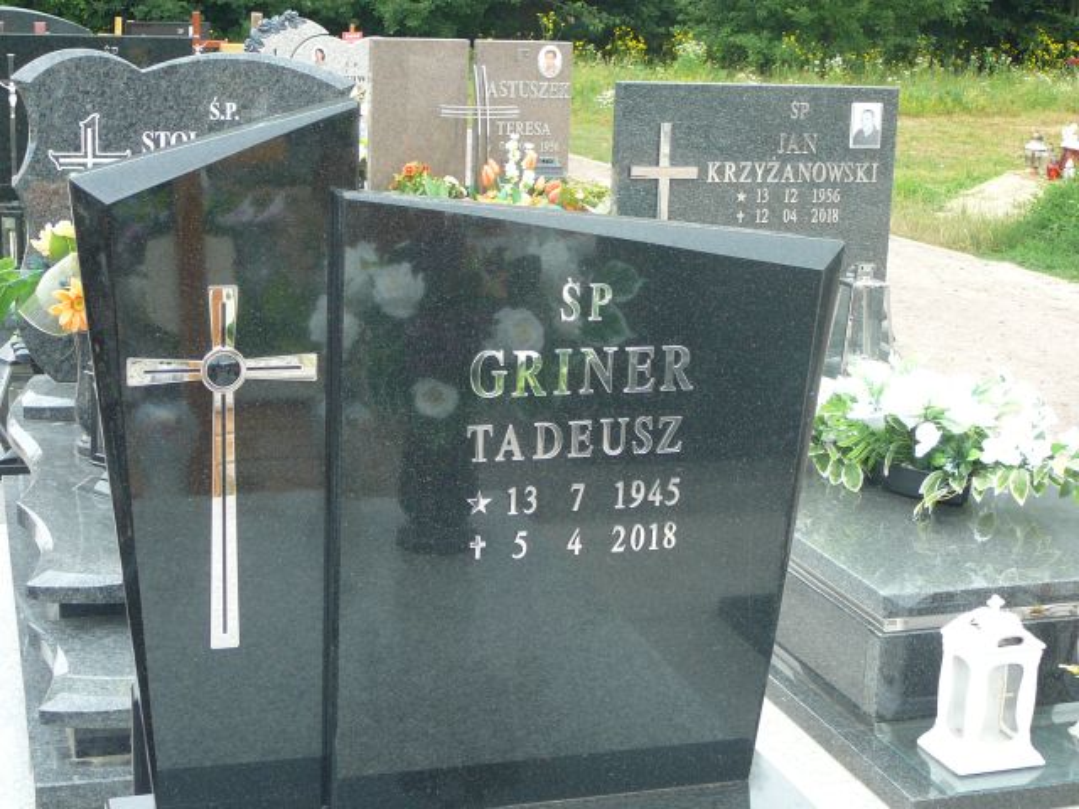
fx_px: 1839
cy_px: 404
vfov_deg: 24.8
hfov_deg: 32.7
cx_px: 540
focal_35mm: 59
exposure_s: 1/100
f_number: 3.5
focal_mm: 8.7
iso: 80
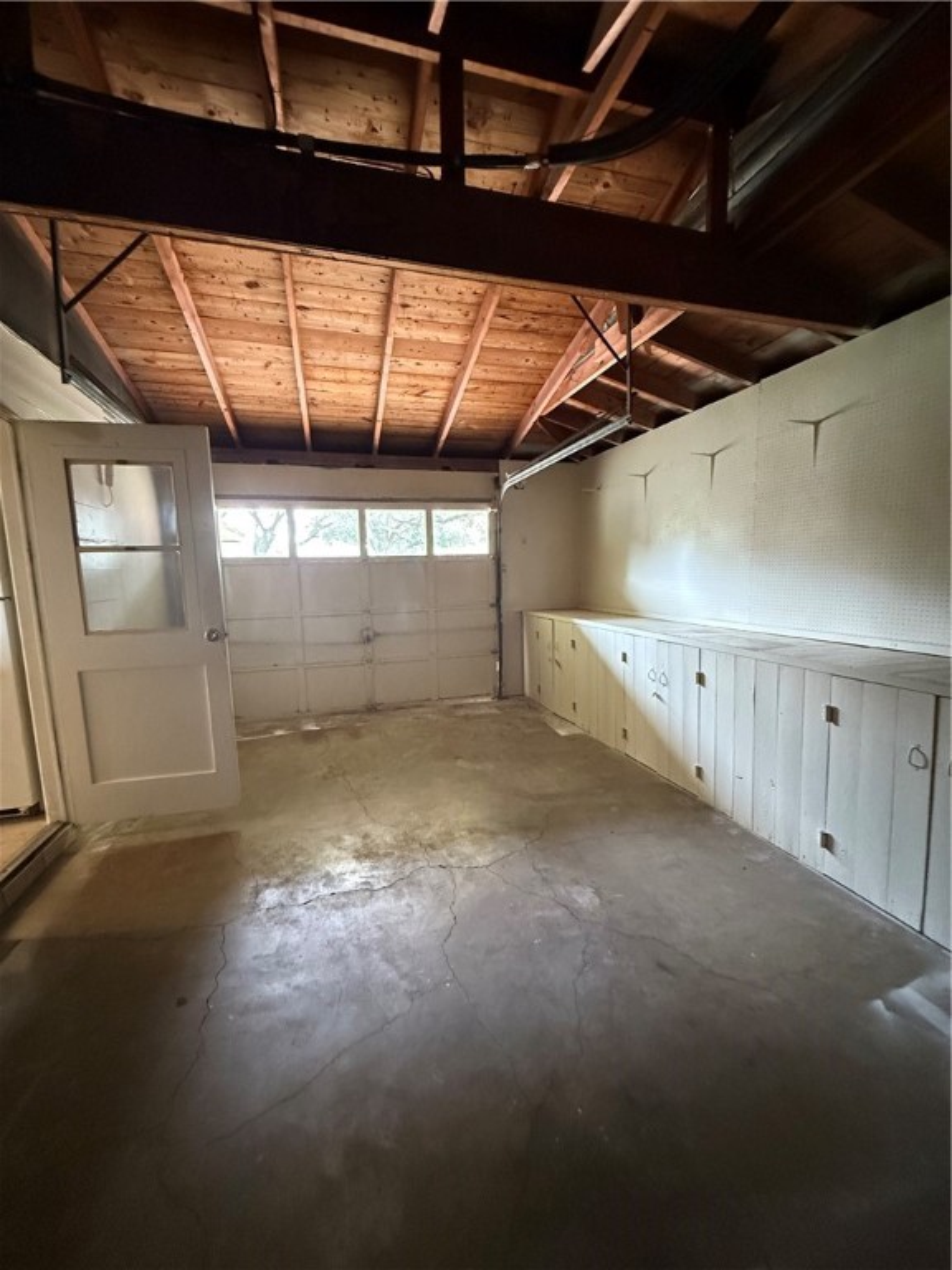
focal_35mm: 14
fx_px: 513
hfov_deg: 85.7
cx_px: 476
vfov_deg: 102.1
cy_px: 635
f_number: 2.2
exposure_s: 1/60
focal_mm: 2.22
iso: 800
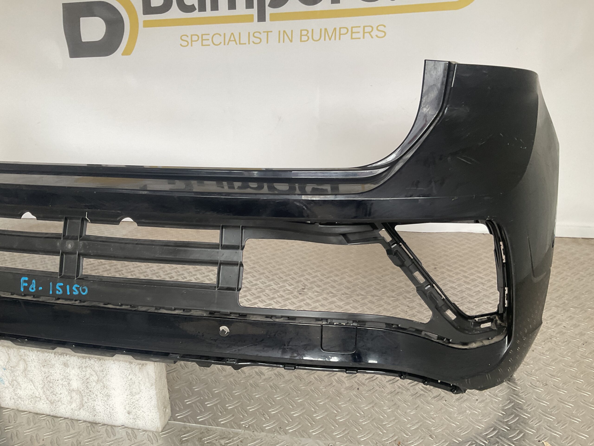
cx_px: 297
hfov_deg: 61.7
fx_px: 498
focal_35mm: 29
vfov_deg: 48.2
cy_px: 223
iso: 64
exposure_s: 1/120
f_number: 1.8
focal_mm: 3
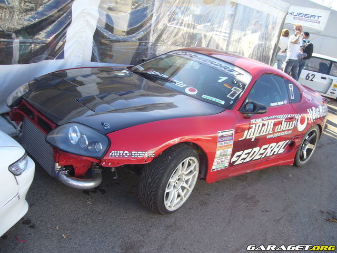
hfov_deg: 52.6
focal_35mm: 35
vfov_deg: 40.7
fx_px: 341
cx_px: 168
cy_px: 126
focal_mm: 5.8
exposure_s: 1/200
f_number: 2.8
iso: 80
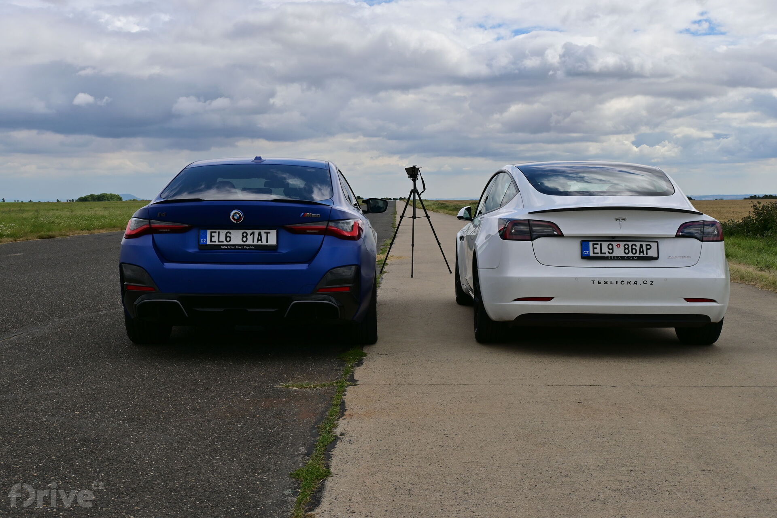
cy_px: 259
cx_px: 388
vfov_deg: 29.9
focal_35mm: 45
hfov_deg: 43.6
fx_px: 971
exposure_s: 1/400
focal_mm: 30
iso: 100
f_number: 10
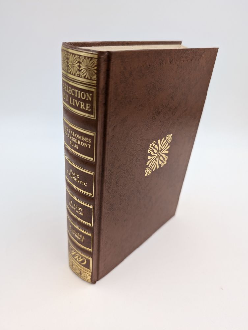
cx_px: 124
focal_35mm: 24
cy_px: 165
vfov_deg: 71.5
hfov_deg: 56.9
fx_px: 229
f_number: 1.68
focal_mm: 6.9
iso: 40
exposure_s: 1/35
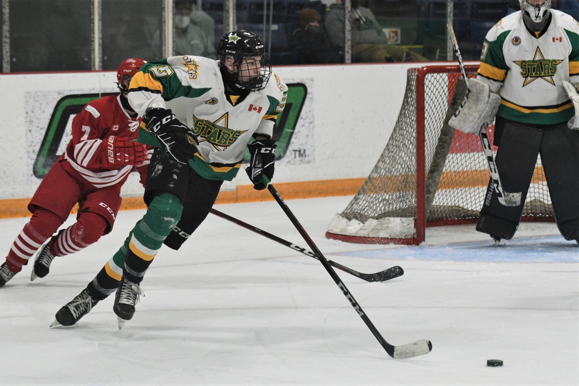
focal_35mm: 105
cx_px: 290
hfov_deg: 19.5
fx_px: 1689
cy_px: 193
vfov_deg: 13.0
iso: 2500
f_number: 2.8
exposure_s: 1/1000
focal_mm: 70
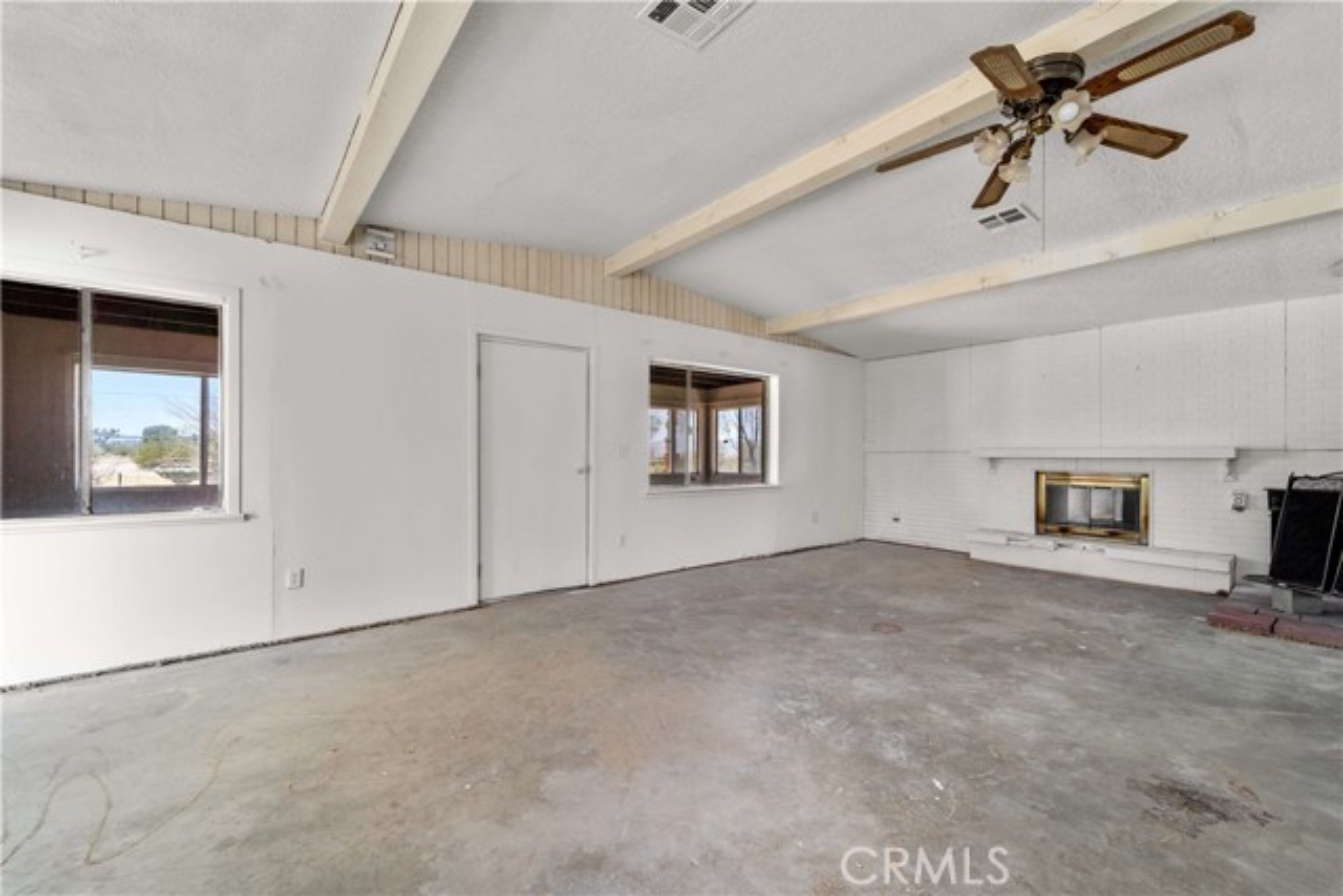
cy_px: 448
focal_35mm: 14
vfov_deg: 81.2
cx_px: 672
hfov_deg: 104.2
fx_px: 522
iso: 250
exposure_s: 1/2
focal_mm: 14
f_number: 9
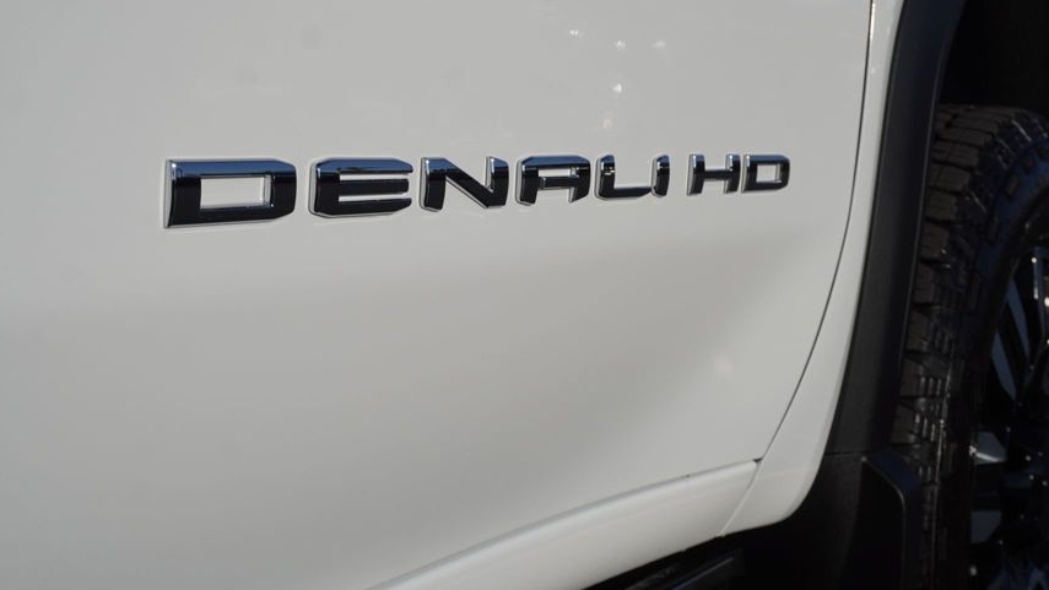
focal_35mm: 55
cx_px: 519
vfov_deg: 22.0
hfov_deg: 38.1
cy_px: 253
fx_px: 1520
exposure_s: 1/640
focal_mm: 29
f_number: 9
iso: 100
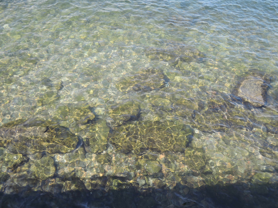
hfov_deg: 52.6
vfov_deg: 40.7
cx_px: 139
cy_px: 104
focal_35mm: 35
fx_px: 281
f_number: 3.2
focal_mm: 7.5
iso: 90
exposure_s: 1/30
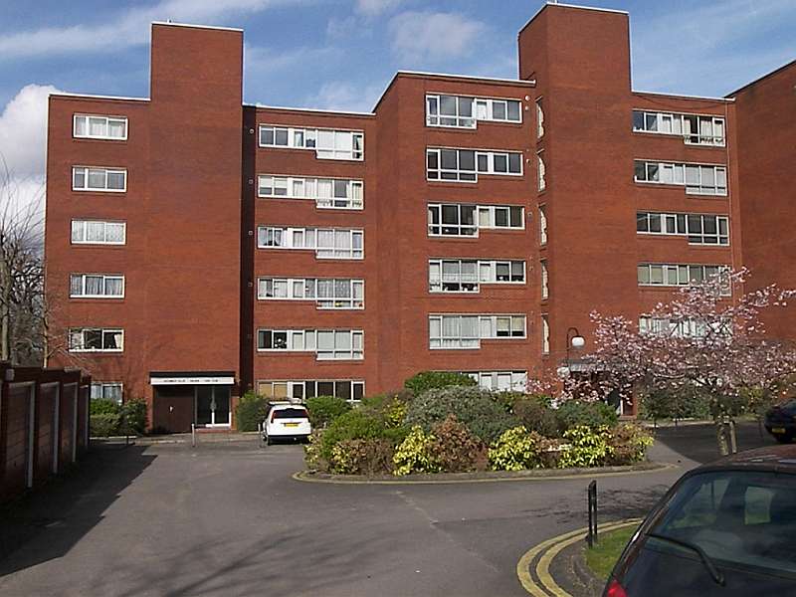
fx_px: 782
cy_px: 298
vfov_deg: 41.8
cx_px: 398
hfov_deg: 54.0
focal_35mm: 34
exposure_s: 1/3200
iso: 400
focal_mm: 7.1
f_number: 5
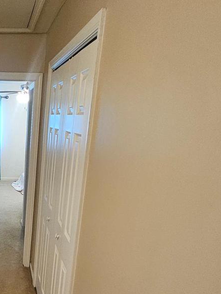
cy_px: 207
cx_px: -17
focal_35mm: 34
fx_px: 290
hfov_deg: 36.1
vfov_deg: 52.4
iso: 320
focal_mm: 1.74
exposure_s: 1/40
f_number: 2.2
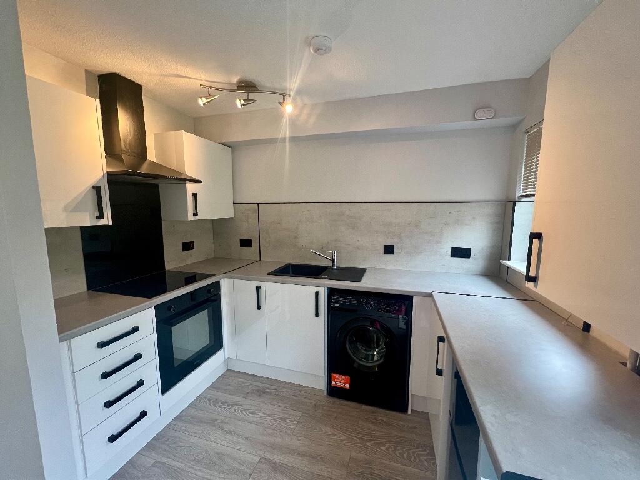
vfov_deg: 89.9
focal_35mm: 13
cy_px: 240
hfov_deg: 106.2
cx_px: 320
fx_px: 240
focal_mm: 1.57
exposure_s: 1/100
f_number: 1.8
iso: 200
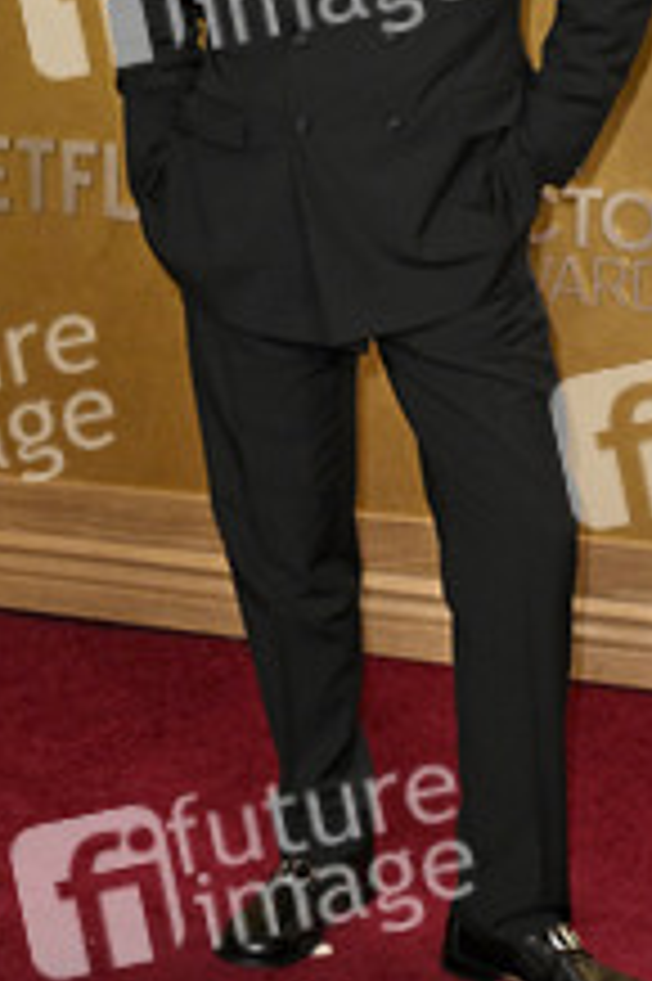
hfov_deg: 15.5
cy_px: 198
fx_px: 2394
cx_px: 373
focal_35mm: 88
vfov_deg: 22.8
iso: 2500
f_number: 5.6
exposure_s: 1/320
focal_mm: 48
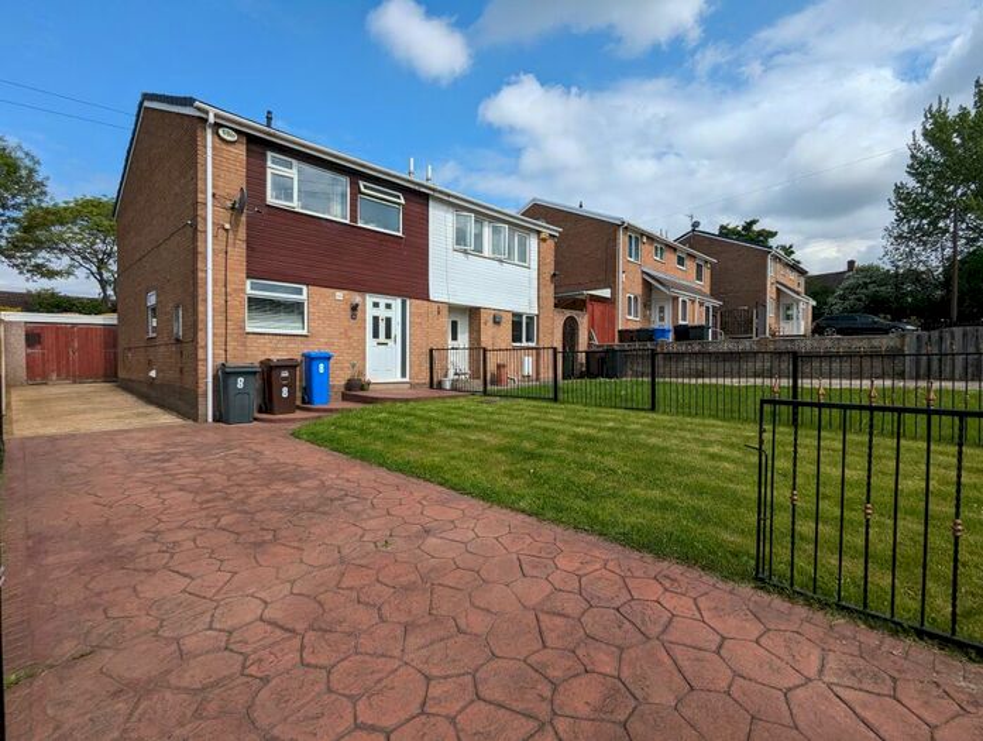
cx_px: 492
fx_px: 455
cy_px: 370
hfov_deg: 94.4
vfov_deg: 78.3
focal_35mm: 16
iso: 51
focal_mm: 2.35
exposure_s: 1/2457
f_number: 2.2
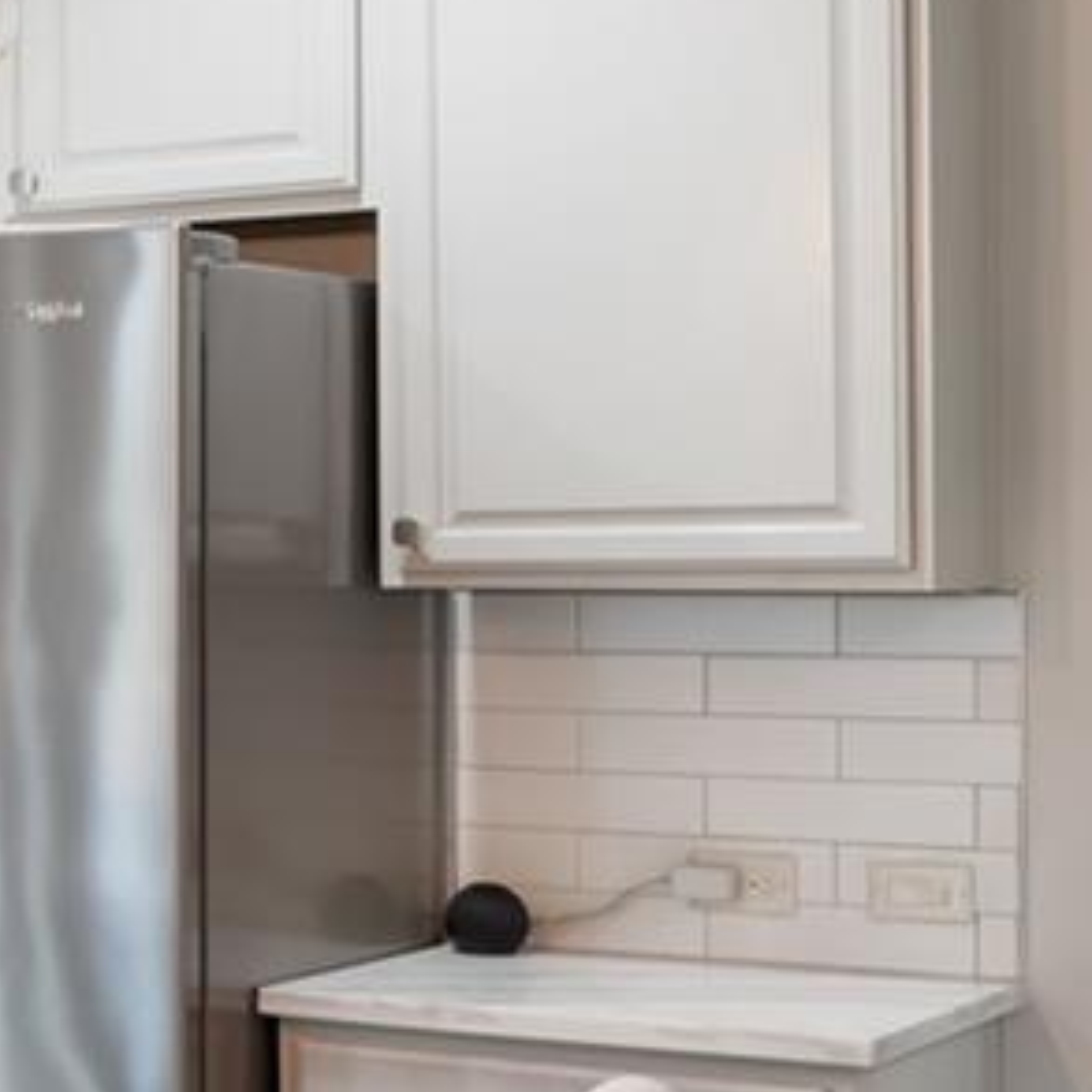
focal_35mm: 101
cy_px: 552
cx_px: -1044
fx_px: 3605
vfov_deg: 17.2
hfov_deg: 14.5
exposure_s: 1/2
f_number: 8
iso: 400
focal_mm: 17
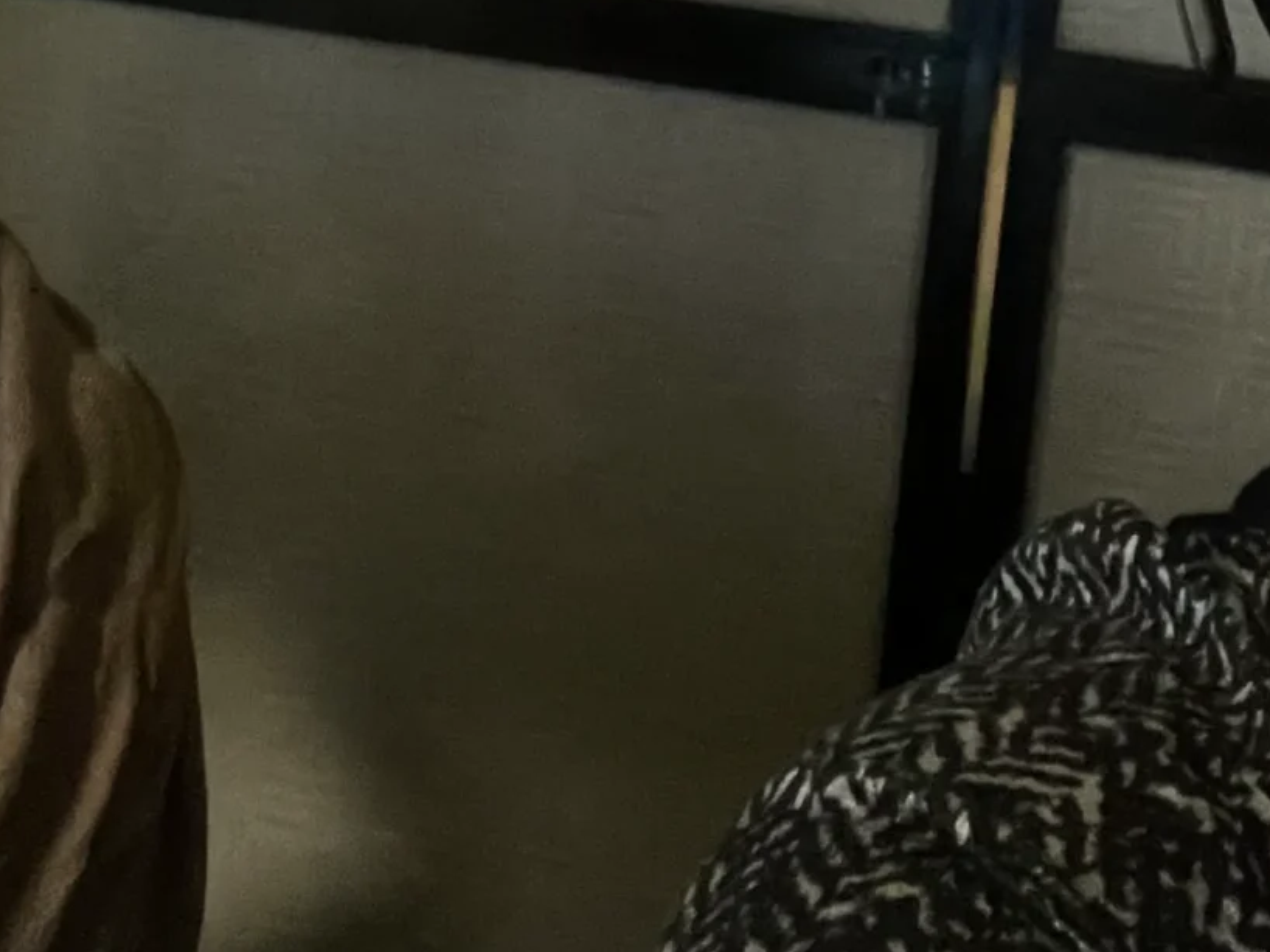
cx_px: 547
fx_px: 2641
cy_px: -475
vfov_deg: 18.2
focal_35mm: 72
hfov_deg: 27.0
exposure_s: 1/15
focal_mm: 2.71
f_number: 2.2
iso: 640
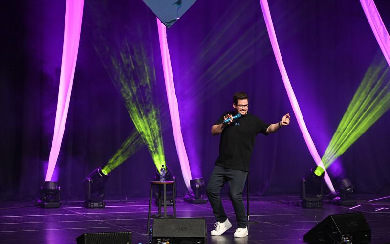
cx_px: 195
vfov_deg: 9.2
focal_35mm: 143
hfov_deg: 14.6
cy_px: 119
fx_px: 1520
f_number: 2.8
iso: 2800
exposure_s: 1/400
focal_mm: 140
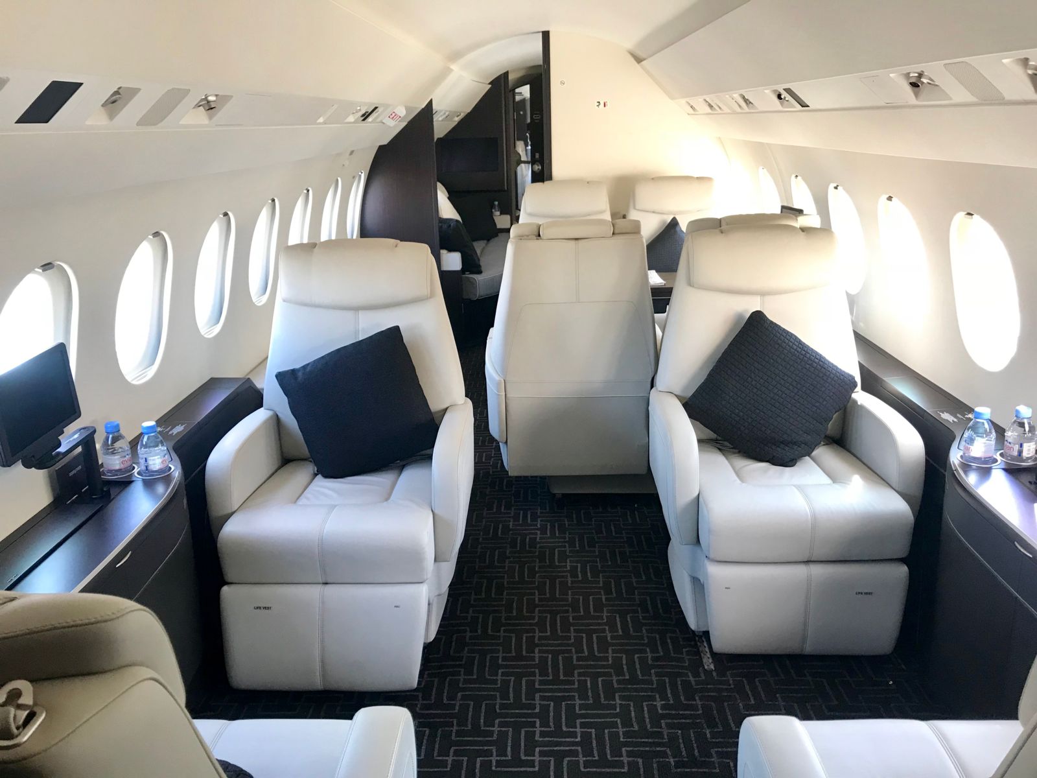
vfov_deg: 49.7
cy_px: 389
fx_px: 839
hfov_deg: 63.4
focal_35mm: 28
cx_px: 518
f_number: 1.8
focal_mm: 3.99
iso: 32
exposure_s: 1/33
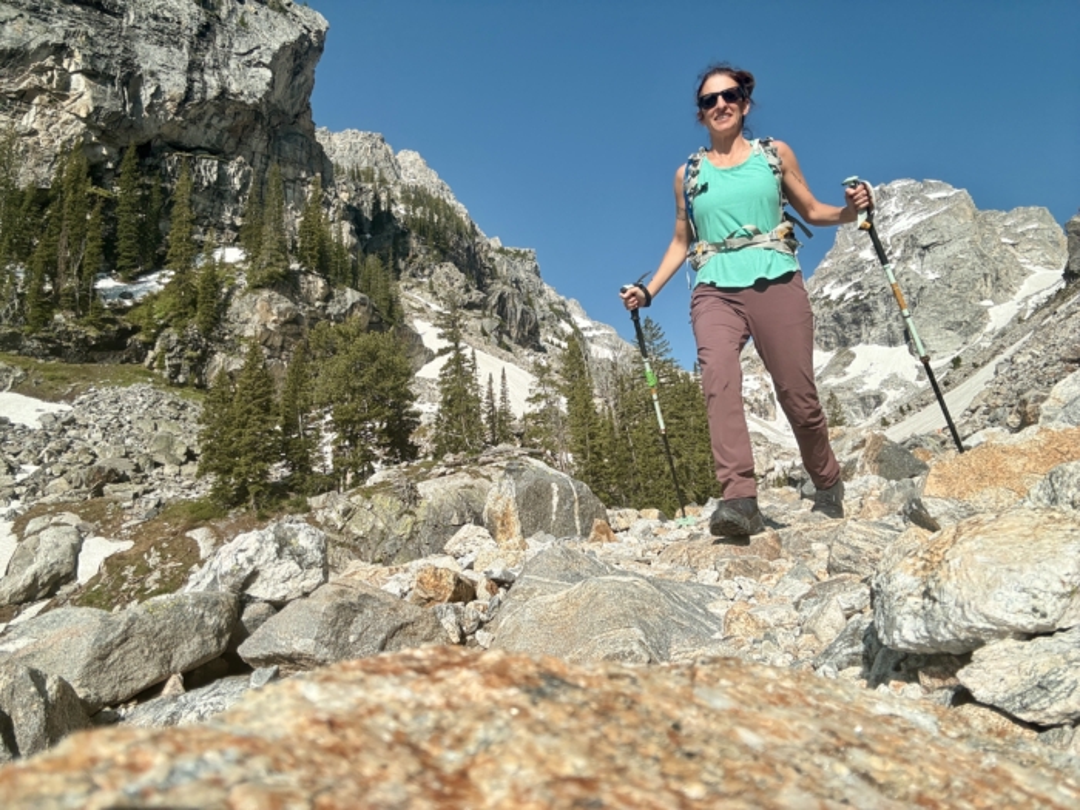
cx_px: 540
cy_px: 405
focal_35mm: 23
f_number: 1.9
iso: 25
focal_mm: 2.69
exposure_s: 1/1541
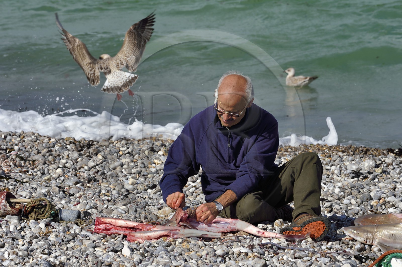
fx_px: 2231
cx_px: 201
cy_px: 134
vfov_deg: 6.9
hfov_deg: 10.3
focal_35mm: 200
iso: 200
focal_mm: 200
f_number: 11
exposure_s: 1/320
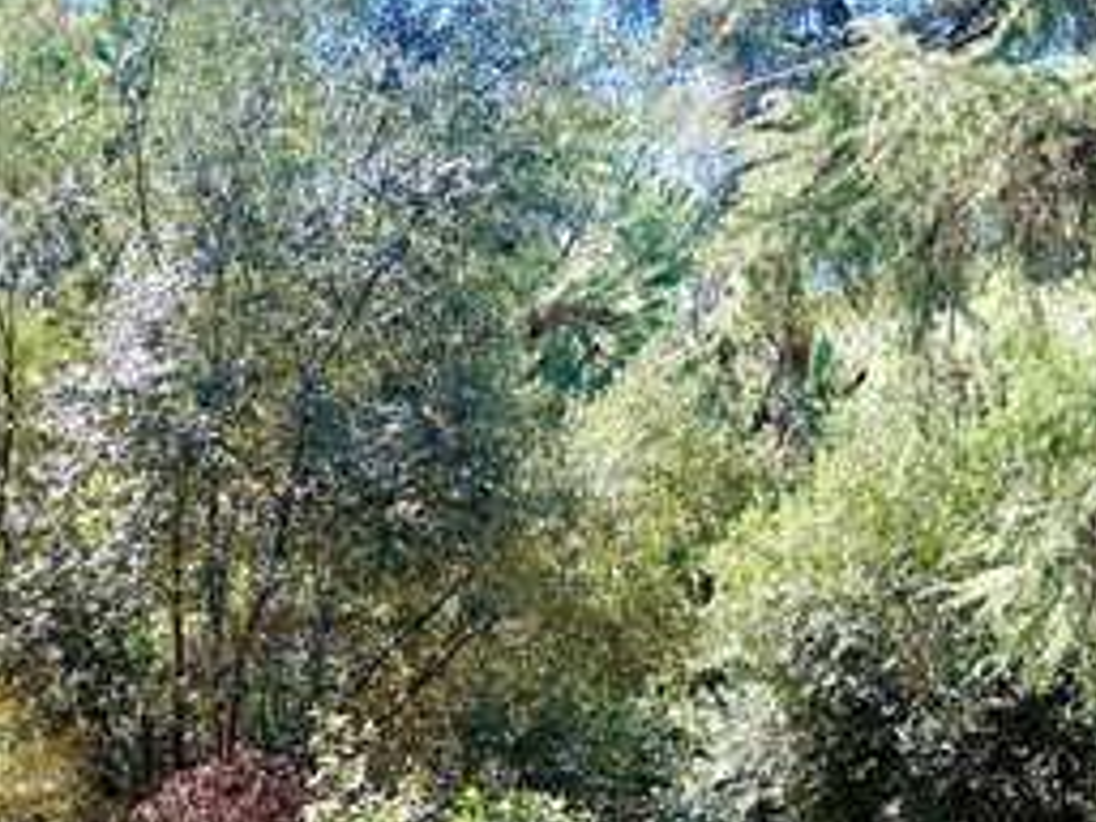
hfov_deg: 30.9
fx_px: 1900
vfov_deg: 23.6
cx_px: 128
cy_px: 771
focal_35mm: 60
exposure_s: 1/444
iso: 80
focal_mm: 6.86
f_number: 1.78
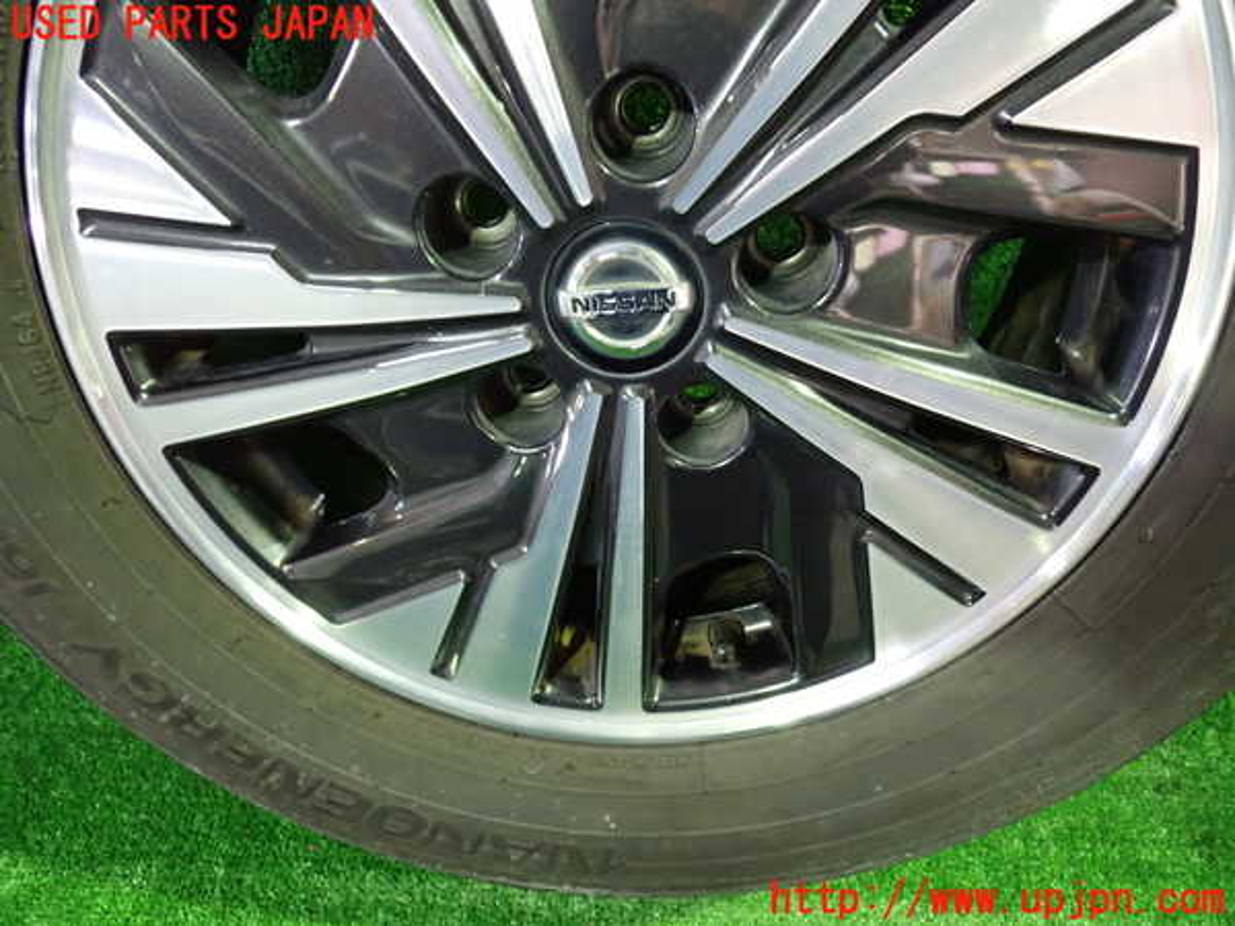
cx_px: 618
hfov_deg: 60.0
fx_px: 1070
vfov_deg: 46.8
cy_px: 463
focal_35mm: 30
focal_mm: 5.4
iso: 800
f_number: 2.3
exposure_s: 1/30
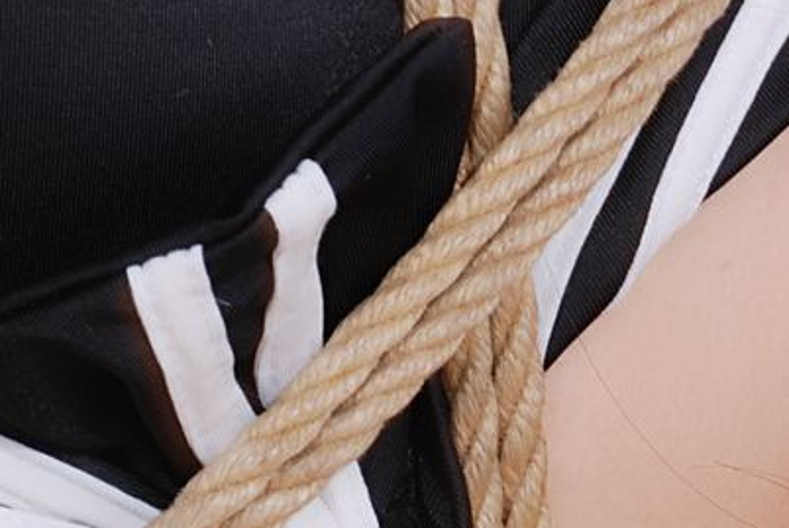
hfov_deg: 5.2
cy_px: 1012
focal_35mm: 394
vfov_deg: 3.5
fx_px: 8644
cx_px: 1335
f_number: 10
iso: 100
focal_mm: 66
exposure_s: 1/8
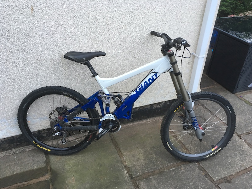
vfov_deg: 48.2
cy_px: 94
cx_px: 126
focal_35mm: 29
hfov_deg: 61.7
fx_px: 211
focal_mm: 4.15
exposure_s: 1/33
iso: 80
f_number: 2.2
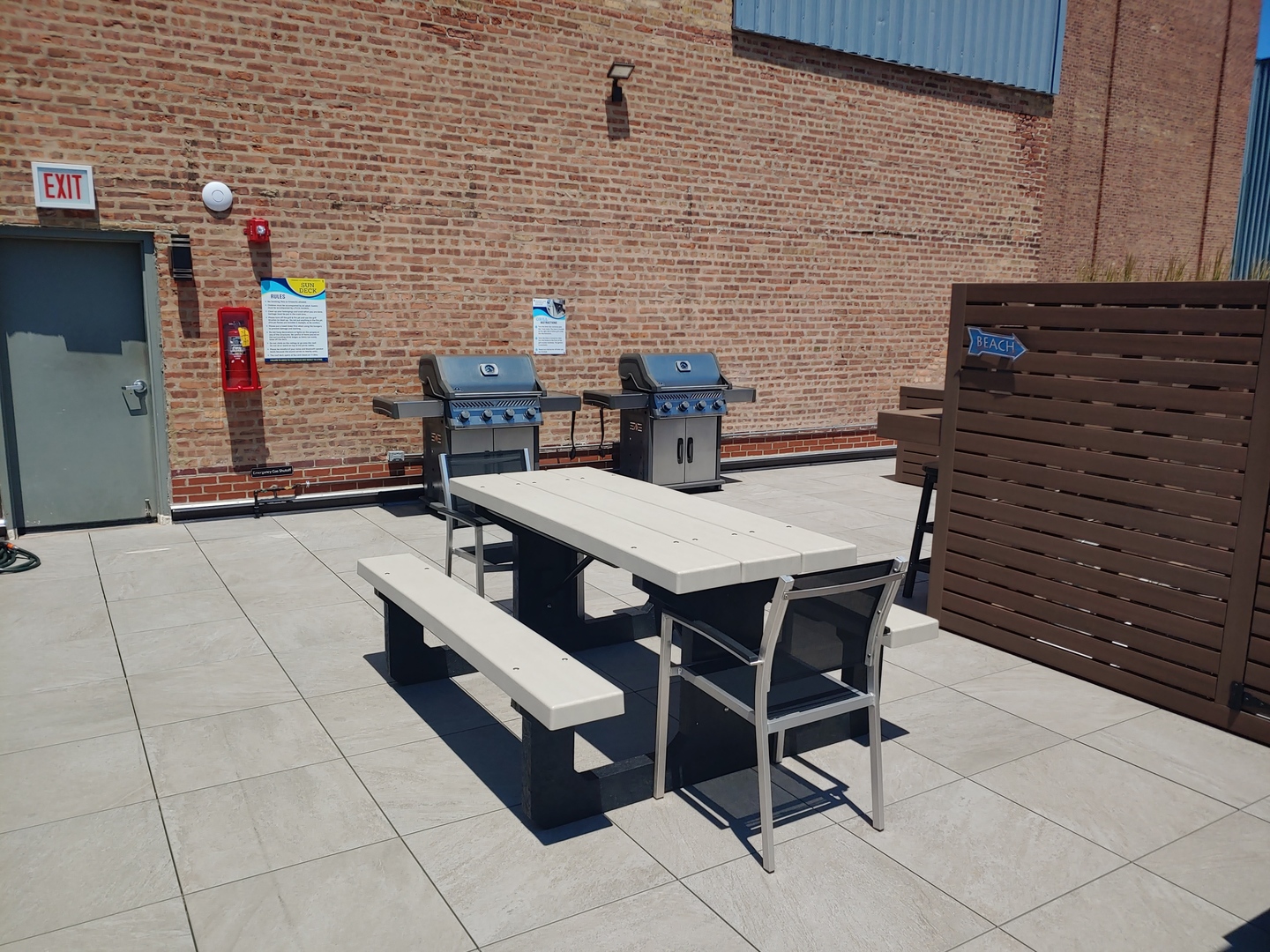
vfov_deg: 54.9
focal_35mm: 25
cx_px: 635
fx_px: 917
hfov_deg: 69.4
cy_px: 476
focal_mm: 4.23
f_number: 1.5
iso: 50
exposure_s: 1/4000
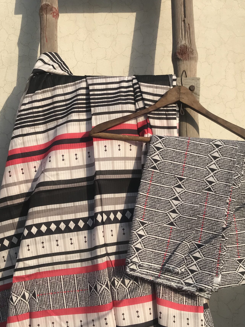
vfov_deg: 44.8
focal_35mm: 42
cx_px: 113
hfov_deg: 34.3
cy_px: 168
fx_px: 396
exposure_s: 1/2179
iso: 20
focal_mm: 3.99
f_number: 1.8
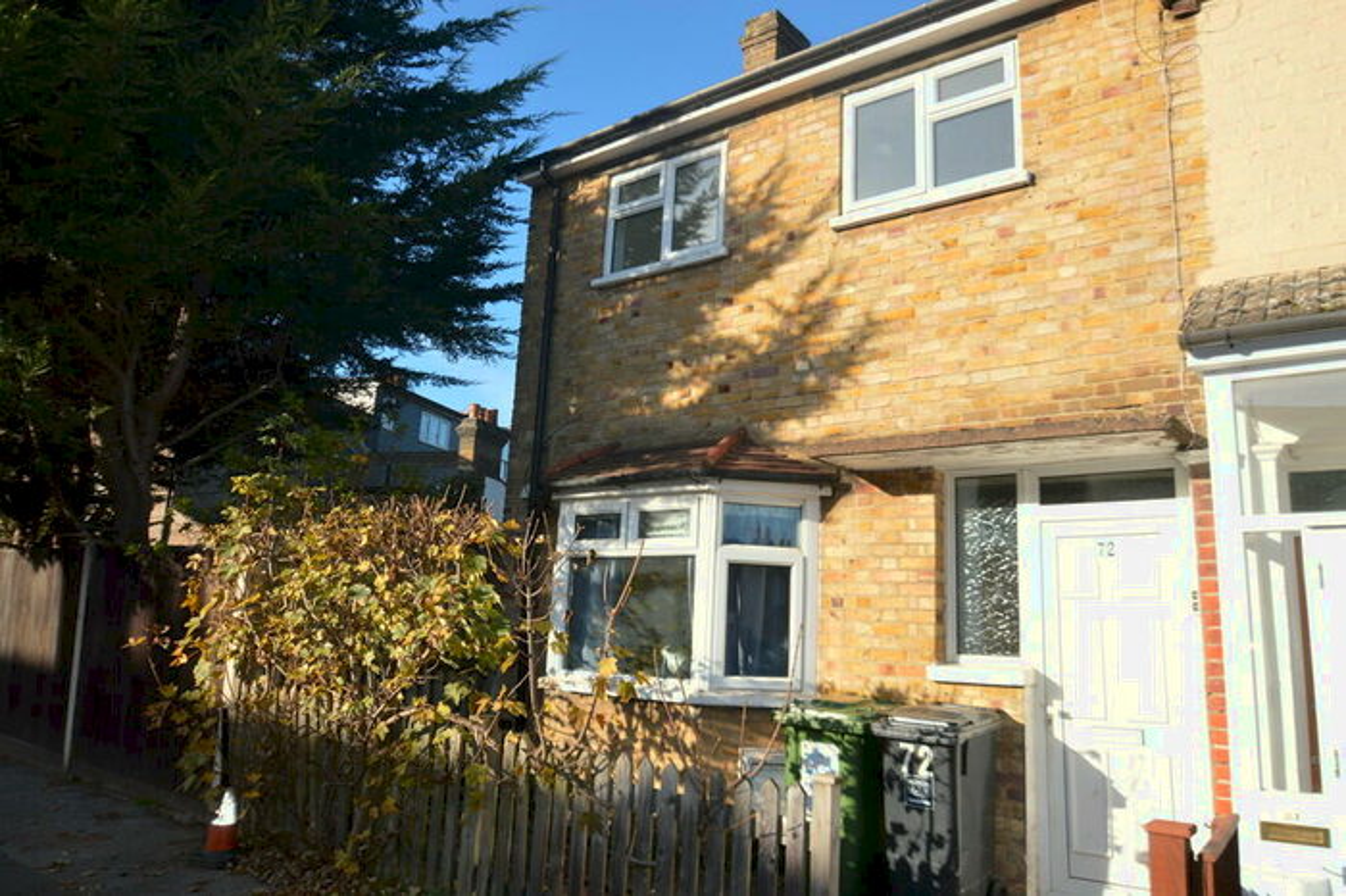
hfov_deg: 73.8
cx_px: 673
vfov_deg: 53.1
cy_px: 448
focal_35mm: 24
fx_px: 897
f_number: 8
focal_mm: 16
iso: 100
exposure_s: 1/200
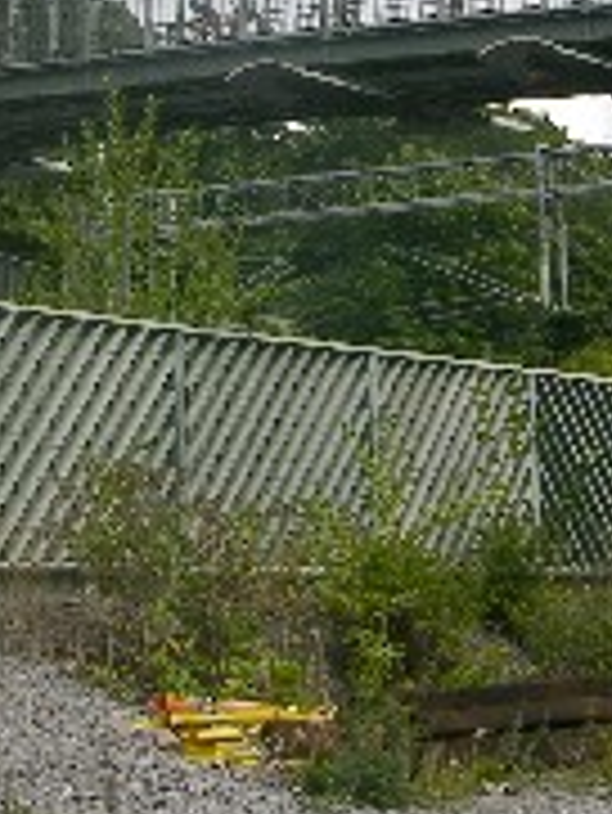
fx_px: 3508
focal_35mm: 149
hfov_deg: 10.0
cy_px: 54
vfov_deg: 13.1
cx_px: 353
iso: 50
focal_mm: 11.6
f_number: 7.5
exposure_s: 1/99.8
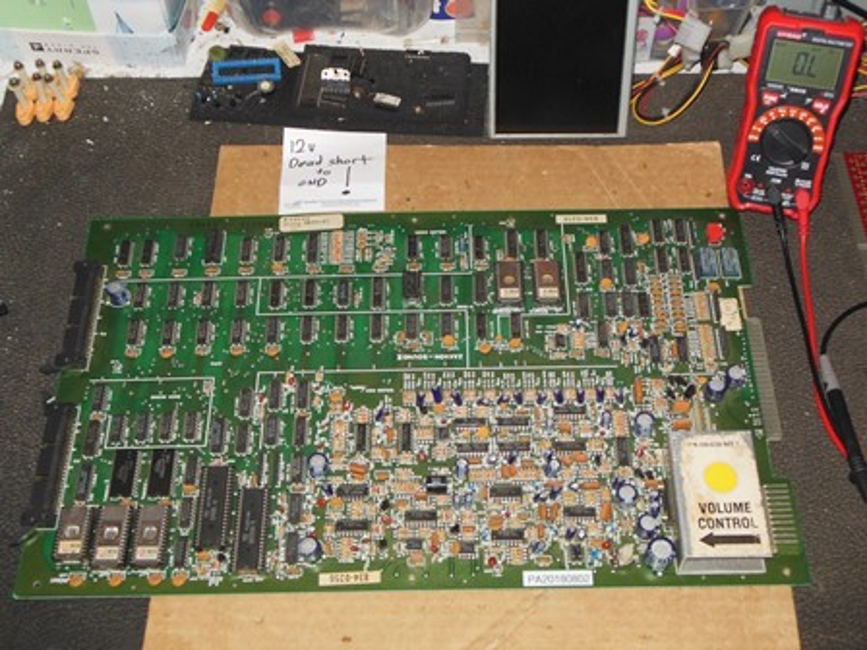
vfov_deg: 37.7
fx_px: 952
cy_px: 325
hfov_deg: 49.0
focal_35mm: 38
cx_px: 434
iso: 200
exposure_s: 1/30
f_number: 3.6
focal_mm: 6.8
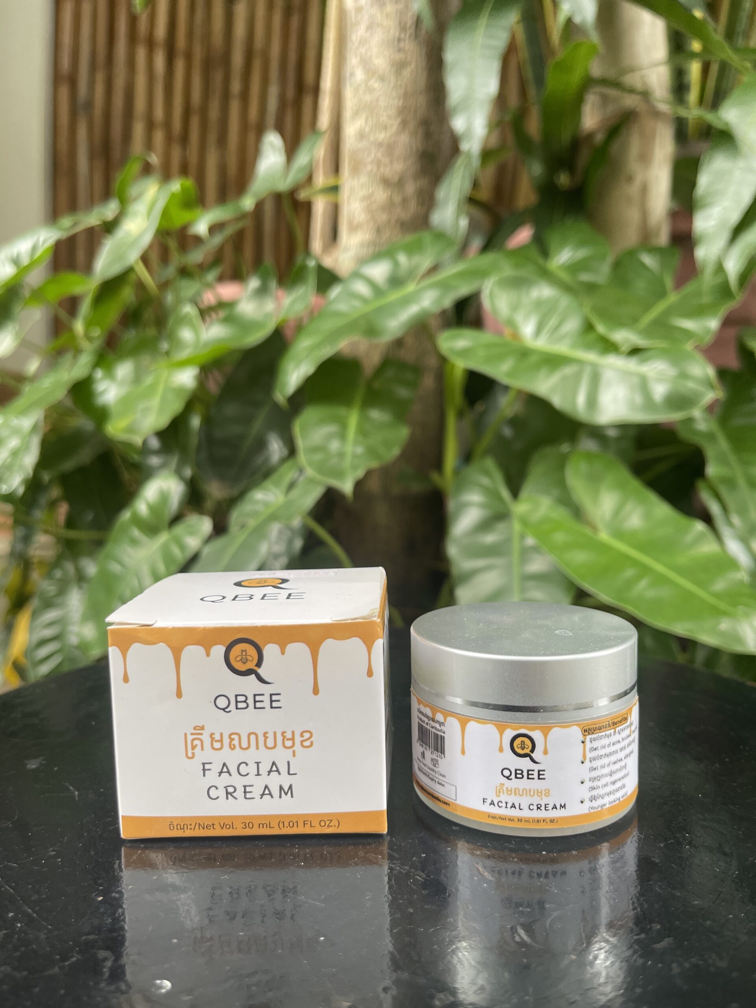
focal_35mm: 26
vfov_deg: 67.3
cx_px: 378
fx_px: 757
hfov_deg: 53.1
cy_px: 504
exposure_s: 1/121
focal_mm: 5.1
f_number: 1.6
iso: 100
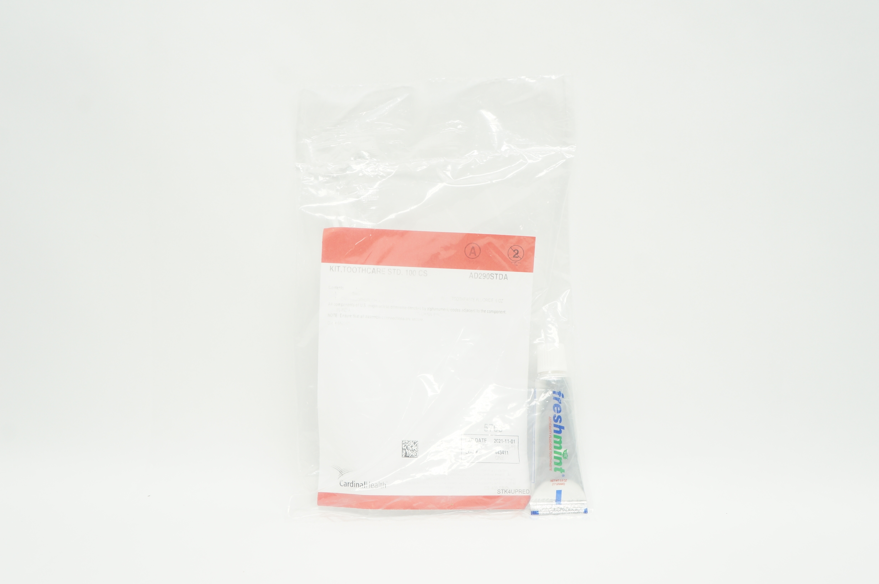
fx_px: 805
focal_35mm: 33
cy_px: 292
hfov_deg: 57.3
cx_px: 440
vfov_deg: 39.9
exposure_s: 1/30
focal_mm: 22
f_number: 8
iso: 400
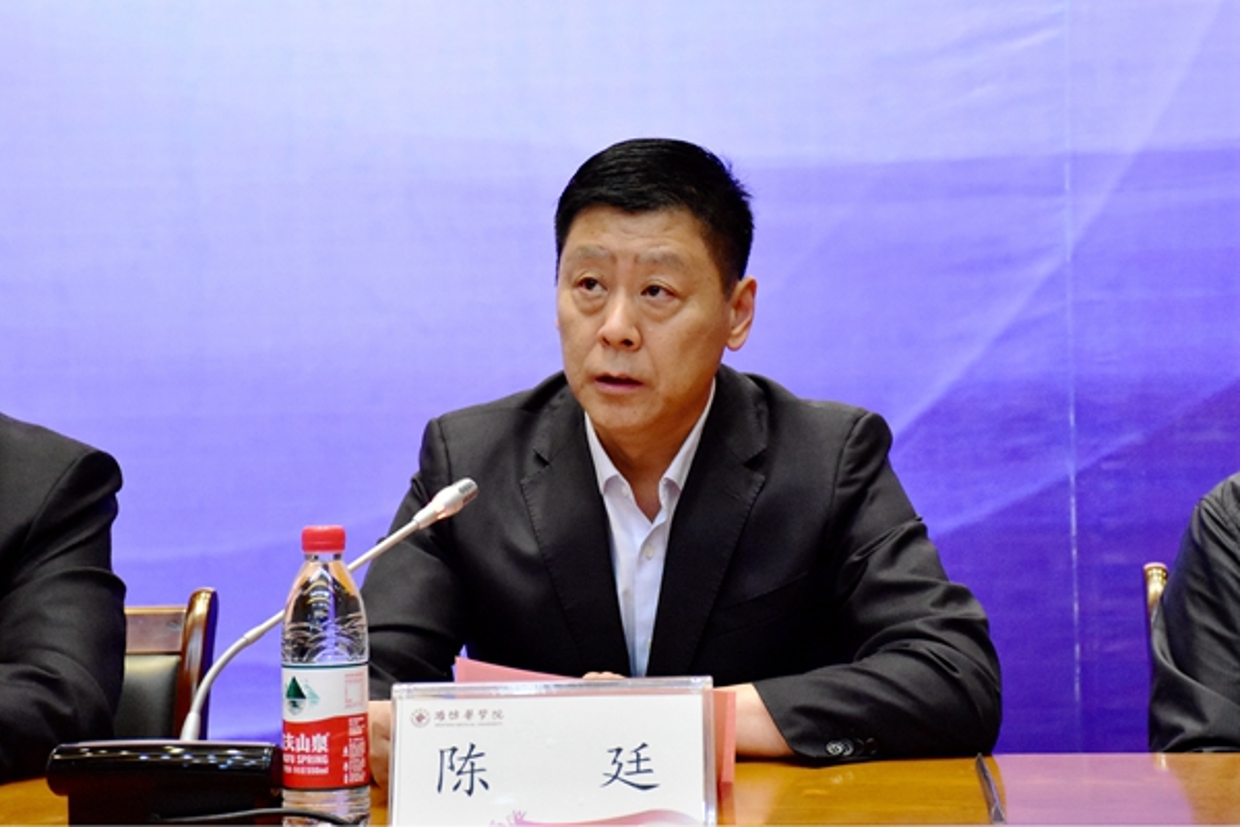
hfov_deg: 27.0
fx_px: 2583
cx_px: 620
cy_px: 414
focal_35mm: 75
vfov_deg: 18.2
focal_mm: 50
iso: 5000
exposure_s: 1/125
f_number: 5
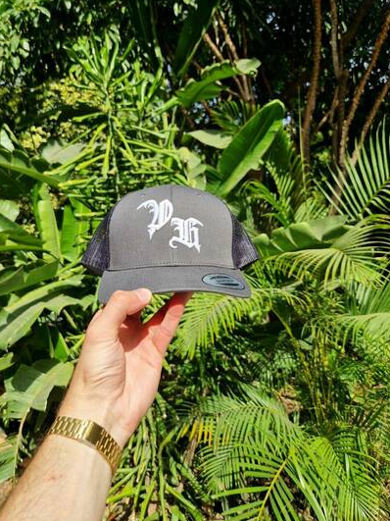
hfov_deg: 53.0
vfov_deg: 67.2
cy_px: 239
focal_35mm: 26
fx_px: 391
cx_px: 185
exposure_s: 1/738
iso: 50
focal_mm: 5.4
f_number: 1.8
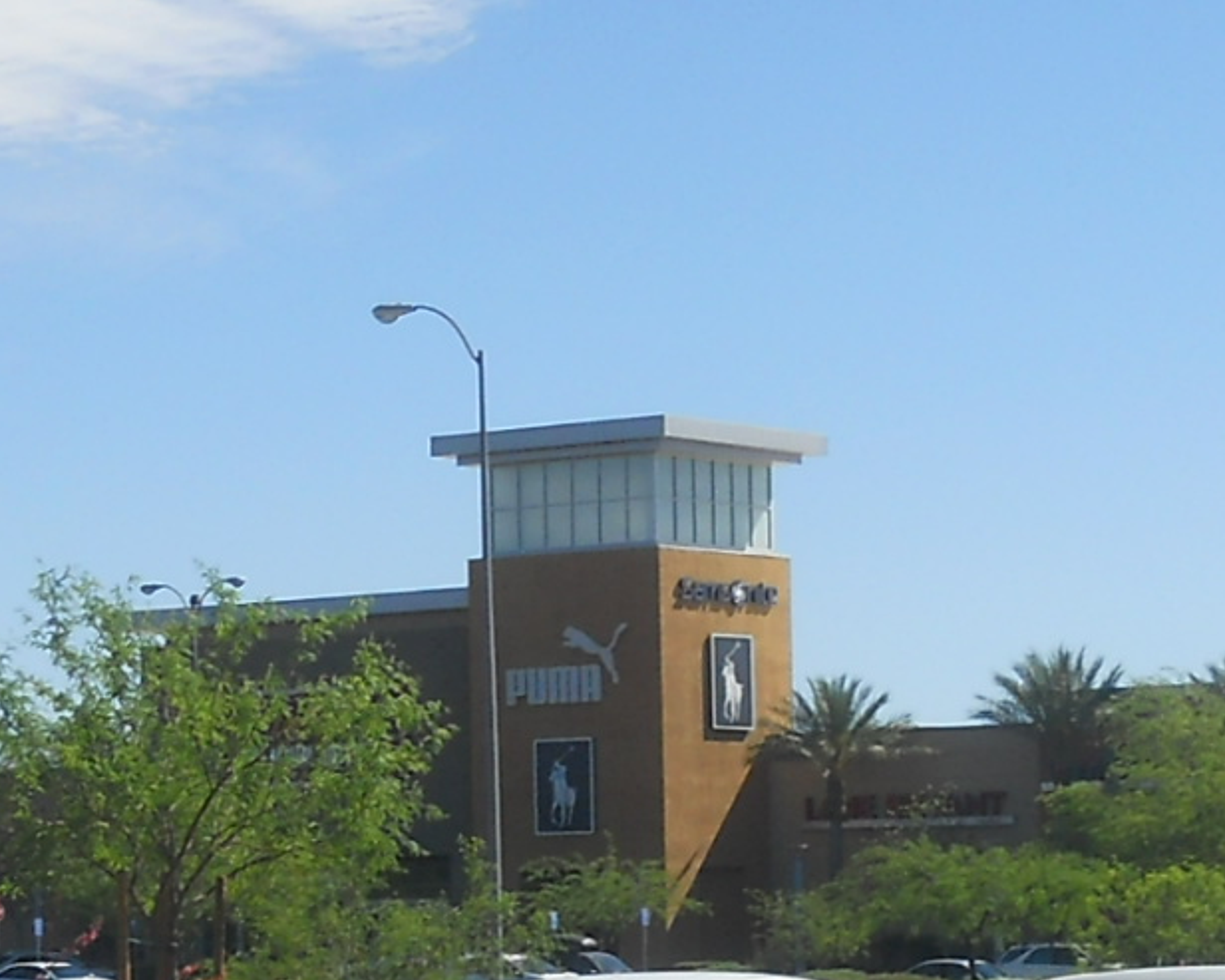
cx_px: 509
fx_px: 4823
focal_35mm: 133
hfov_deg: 14.5
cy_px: 968
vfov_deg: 11.5
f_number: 5.5
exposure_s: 1/500
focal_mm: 6.72
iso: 80
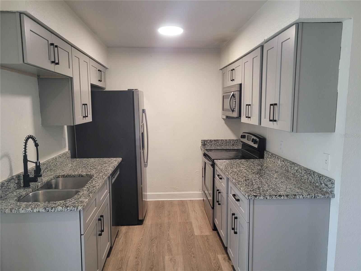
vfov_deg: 53.1
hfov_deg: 67.3
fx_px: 271
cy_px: 136
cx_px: 180
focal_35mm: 26
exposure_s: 1/60
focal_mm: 5.4
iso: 200
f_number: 1.8
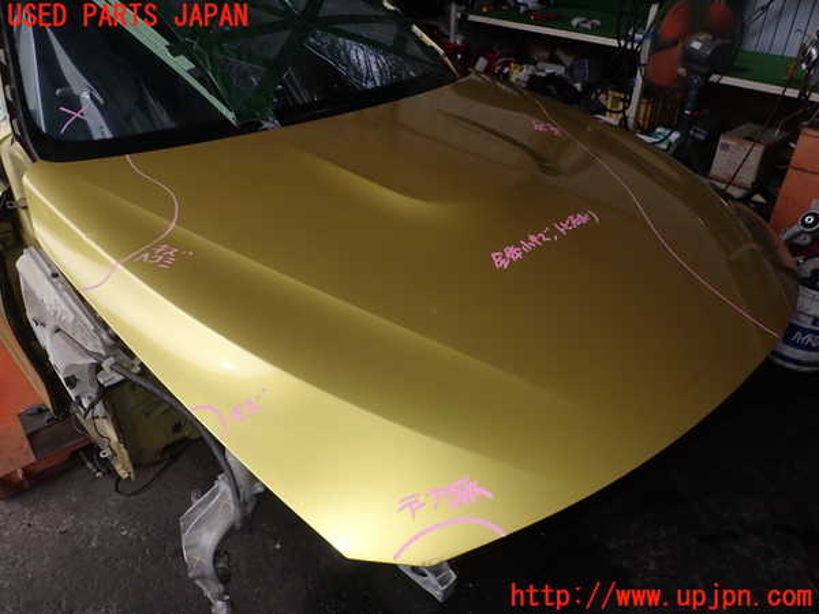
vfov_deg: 54.9
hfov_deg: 69.4
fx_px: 591
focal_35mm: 25
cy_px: 307
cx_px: 410
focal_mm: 4.5
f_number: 2.8
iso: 100
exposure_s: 1/500
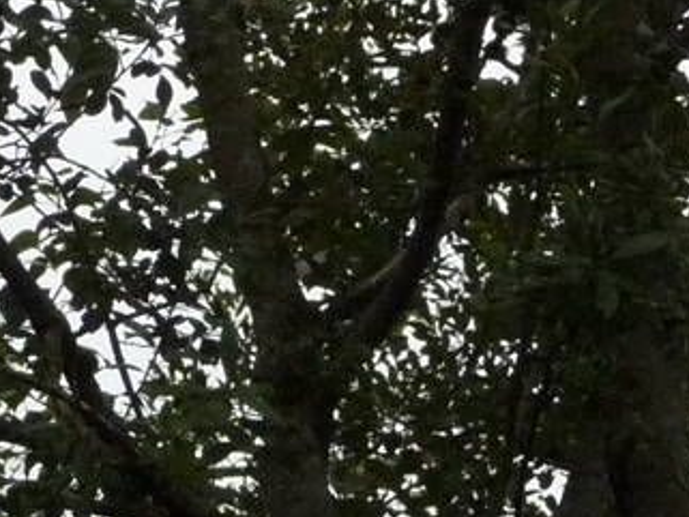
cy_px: -92
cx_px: 565
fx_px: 11111
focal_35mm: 558
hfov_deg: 3.6
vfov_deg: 2.7
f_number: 4.7
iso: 400
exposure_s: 1/320
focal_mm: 19.1
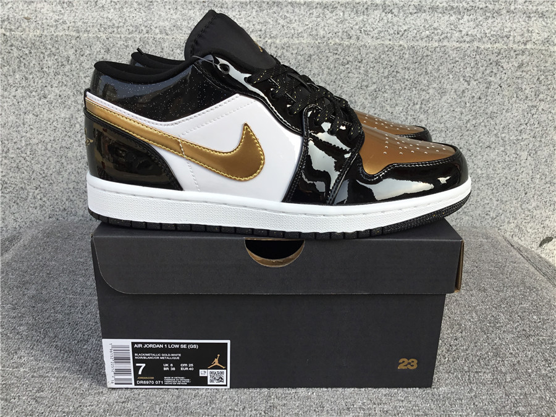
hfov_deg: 58.4
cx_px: 278
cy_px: 208
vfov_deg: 45.4
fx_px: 498
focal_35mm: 31
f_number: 2.4
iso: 25
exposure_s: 1/364
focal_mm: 3.3
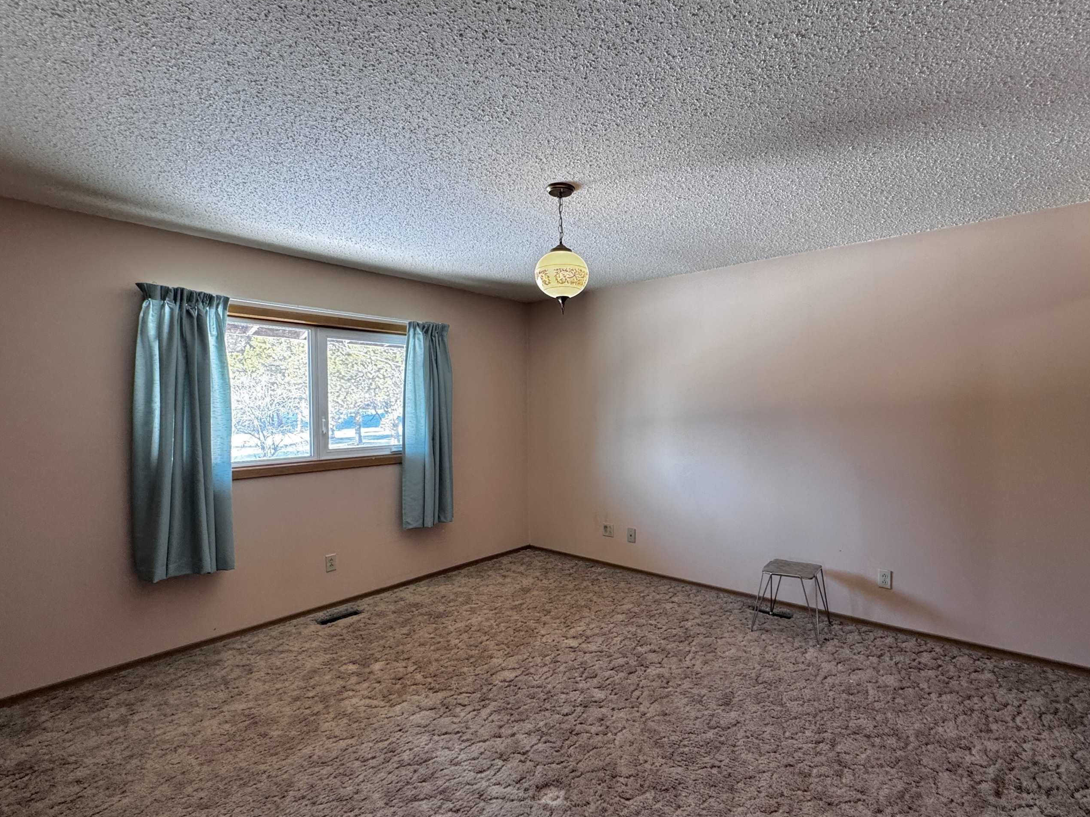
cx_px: 599
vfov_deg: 74.7
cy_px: 422
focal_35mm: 17
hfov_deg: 90.7
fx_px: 535
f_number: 2.2
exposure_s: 1/60
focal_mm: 2.22
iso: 320
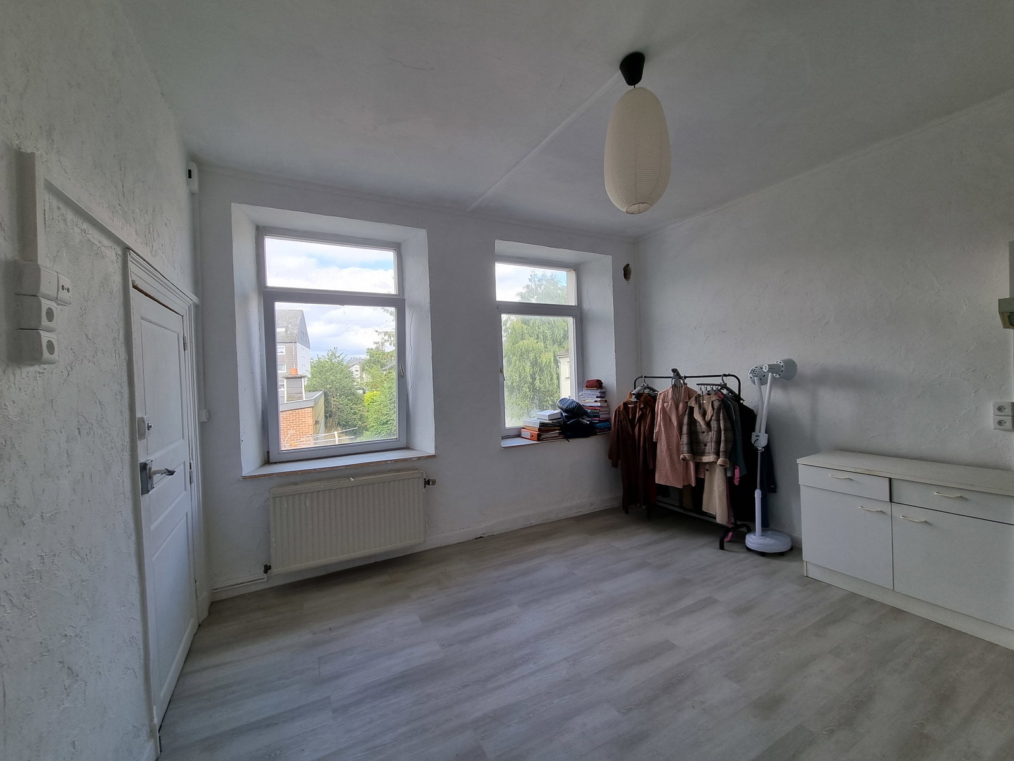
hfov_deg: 106.2
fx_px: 381
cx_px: 507
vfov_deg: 89.9
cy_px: 380
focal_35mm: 13
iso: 50
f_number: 2.2
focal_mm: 2.2
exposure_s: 1/175
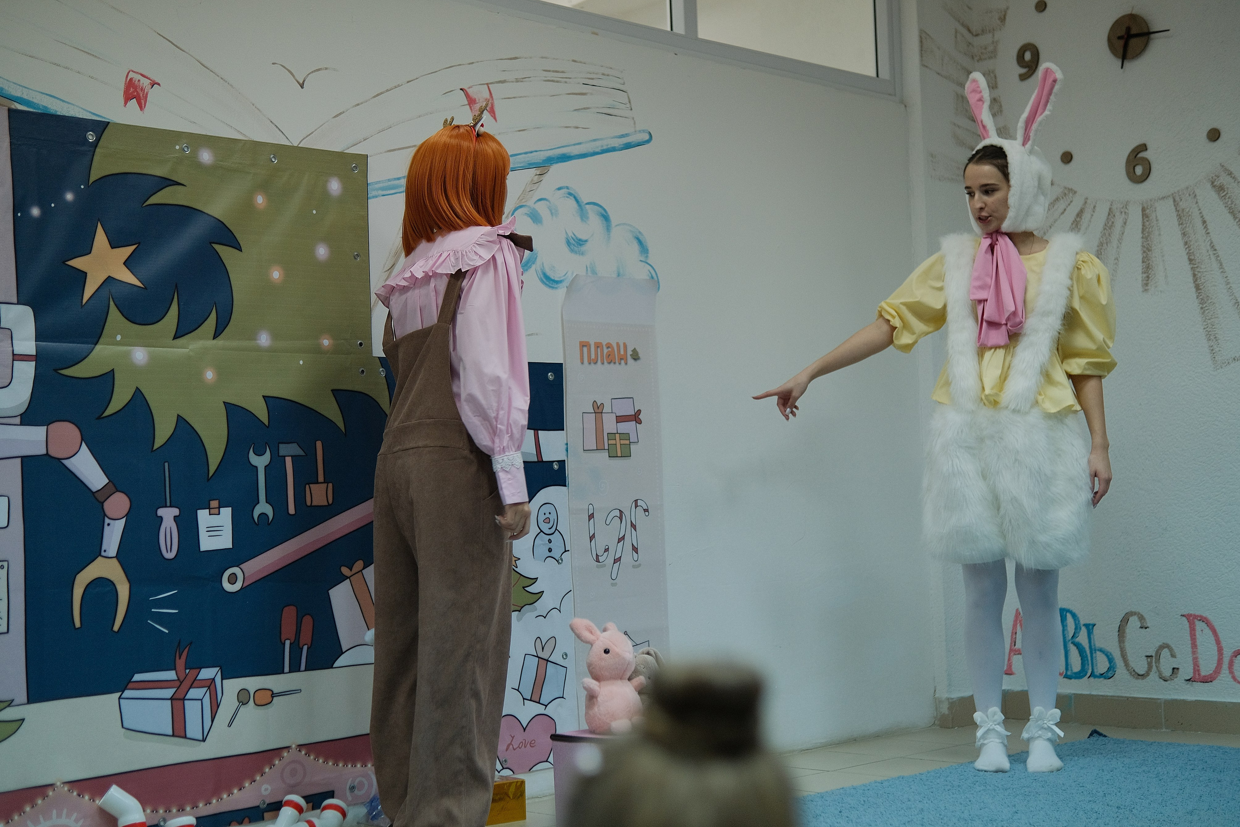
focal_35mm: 51
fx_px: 1756
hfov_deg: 38.9
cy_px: 415
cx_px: 613
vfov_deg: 26.5
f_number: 1.6
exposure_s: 1/180
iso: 640
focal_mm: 33
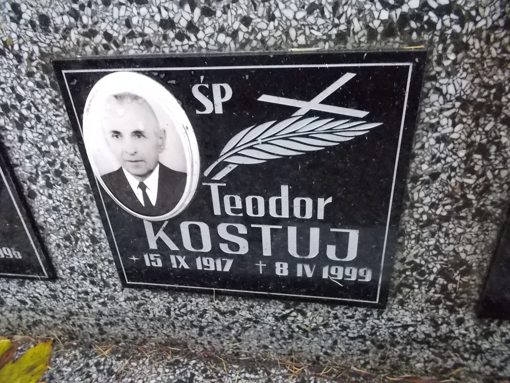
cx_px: 255
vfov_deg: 53.1
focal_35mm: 26
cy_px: 192
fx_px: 383
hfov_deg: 67.3
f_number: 3.2
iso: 400
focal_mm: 4.6
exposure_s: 1/80
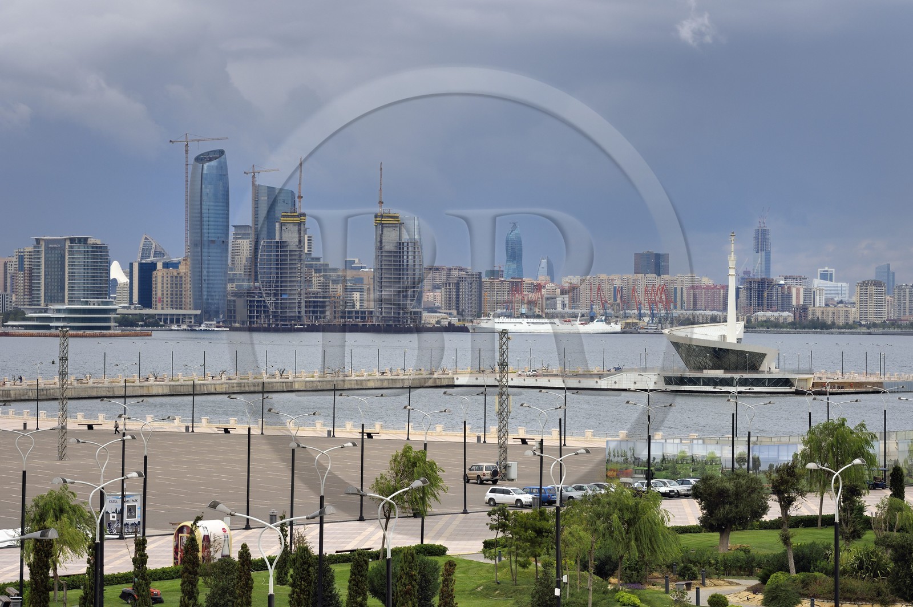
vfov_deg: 11.2
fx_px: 3091
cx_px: 456
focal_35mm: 122
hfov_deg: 16.8
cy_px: 304
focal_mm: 122
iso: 200
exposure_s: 1/320
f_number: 10
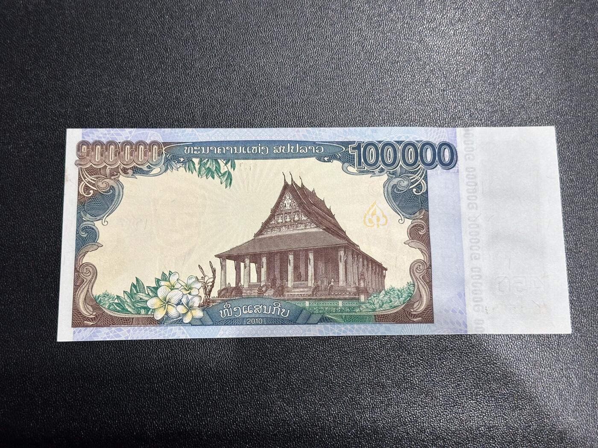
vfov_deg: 30.3
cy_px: 224
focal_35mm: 48
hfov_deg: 39.7
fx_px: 829
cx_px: 299
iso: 125
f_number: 1.78
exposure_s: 1/50
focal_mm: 6.86
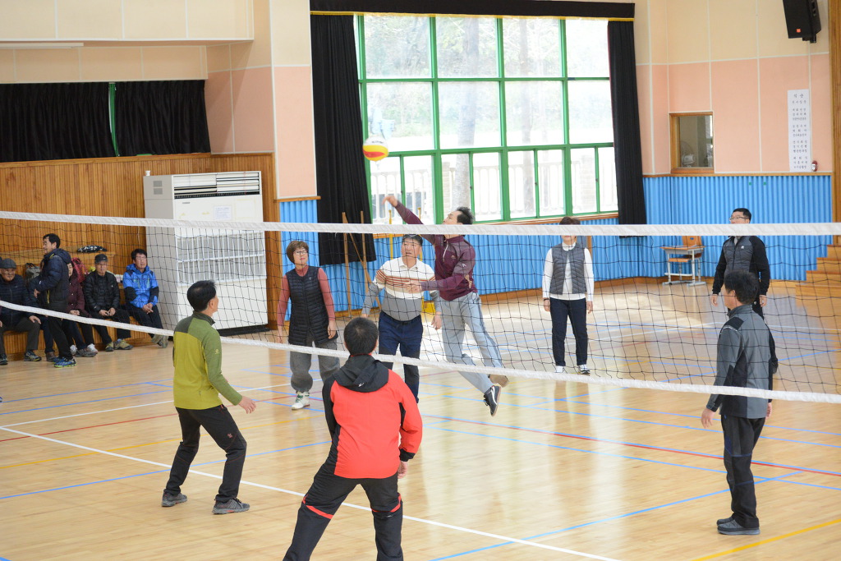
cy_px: 280
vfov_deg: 18.2
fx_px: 1752
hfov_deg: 27.0
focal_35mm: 75
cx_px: 420
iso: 4500
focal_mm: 75
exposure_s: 1/400
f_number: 4.5
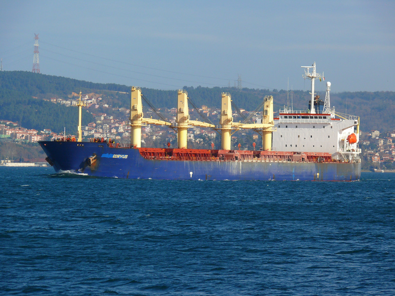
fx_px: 3092
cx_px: 198
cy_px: 148
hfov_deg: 7.3
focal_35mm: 271
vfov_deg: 5.5
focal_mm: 57.2
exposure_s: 1/500
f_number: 5.6
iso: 100
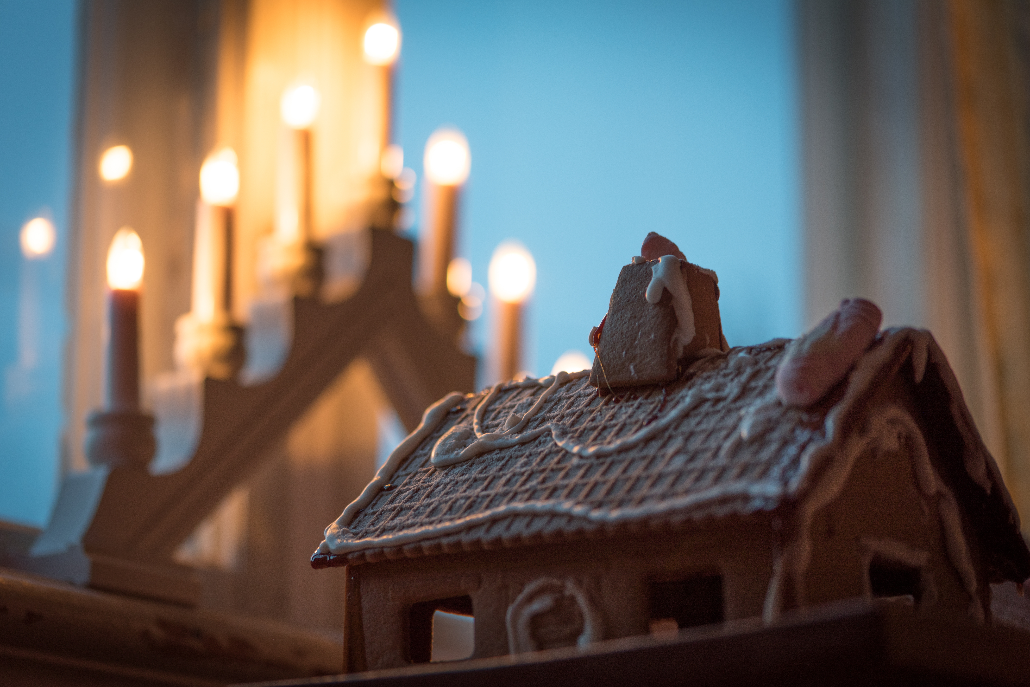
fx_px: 3005
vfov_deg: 13.1
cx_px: 515
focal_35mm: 105
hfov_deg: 19.4
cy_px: 344
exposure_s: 1/25
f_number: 3
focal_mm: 105
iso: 100
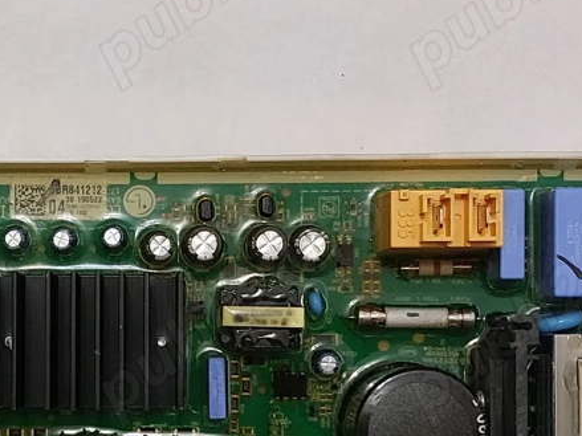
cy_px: 329
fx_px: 958
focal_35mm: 57
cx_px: 85
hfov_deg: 32.5
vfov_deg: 25.3
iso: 250
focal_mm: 5.23
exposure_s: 1/50
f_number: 1.8
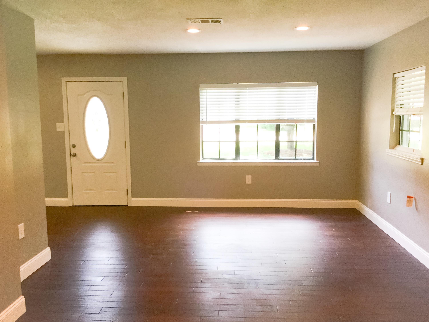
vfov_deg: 45.4
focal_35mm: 31
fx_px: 384
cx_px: 214
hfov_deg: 58.4
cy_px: 161
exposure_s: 1/30
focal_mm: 3.3
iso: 32
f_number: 2.4
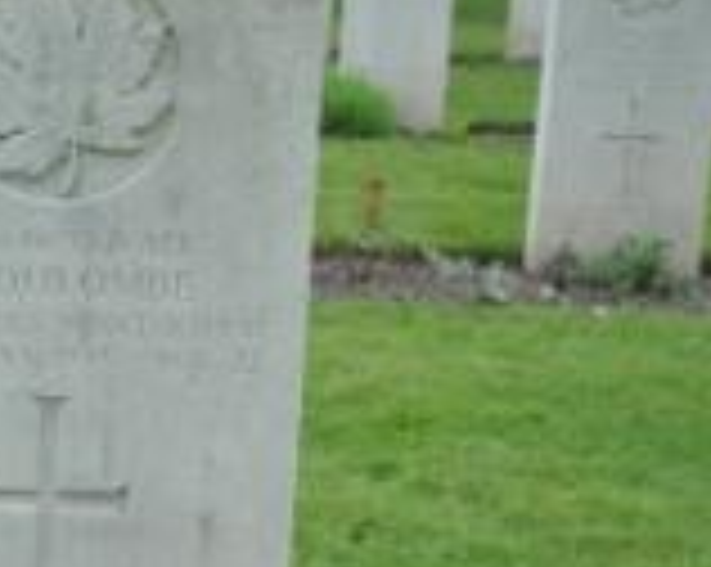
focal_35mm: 80
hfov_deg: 22.7
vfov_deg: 18.9
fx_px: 1681
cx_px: -36
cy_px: 472
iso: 200
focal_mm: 20
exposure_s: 1/250
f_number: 3.8
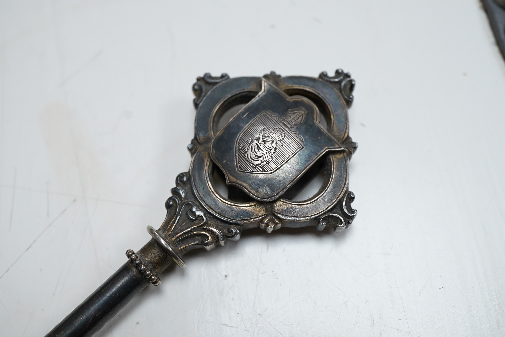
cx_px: 252
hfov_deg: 43.6
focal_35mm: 45
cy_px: 168
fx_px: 631
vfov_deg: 29.9
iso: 1250
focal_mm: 30
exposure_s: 1/125
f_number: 11
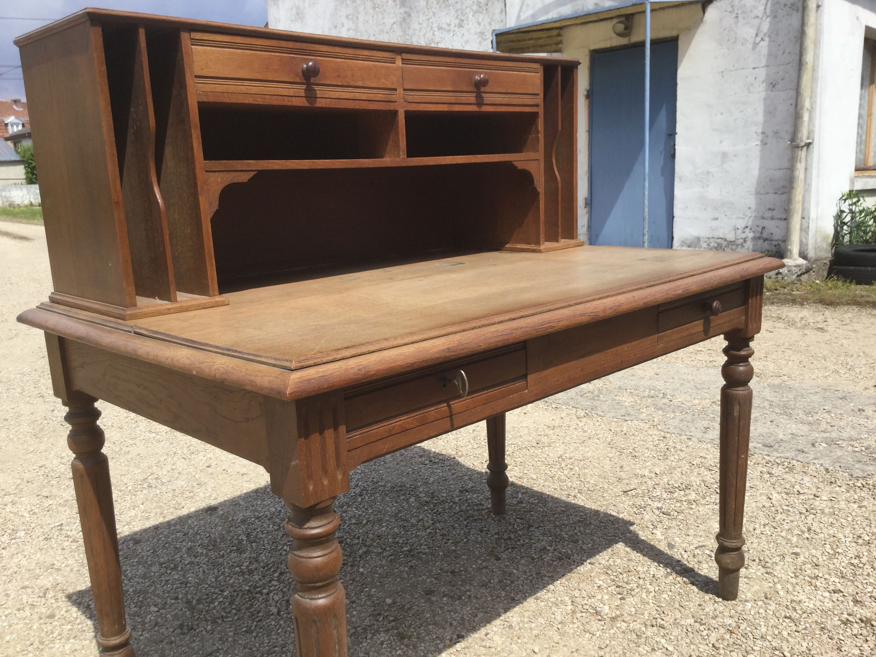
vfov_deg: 45.4
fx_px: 784
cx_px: 438
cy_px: 328
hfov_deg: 58.4
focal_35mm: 31
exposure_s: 1/1253
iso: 25
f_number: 2.4
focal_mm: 3.3
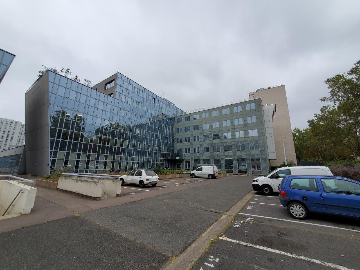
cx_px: 180
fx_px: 135
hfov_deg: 106.2
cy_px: 135
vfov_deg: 89.9
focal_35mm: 13
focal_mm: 1.8
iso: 50
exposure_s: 1/280
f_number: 2.2
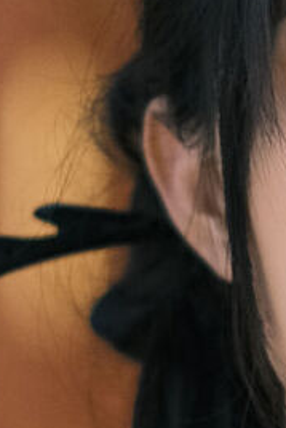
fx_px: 5236
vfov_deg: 4.7
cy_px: 496
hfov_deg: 3.1
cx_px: 446
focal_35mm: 440
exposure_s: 1/23000
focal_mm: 50
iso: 1600
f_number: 1.4
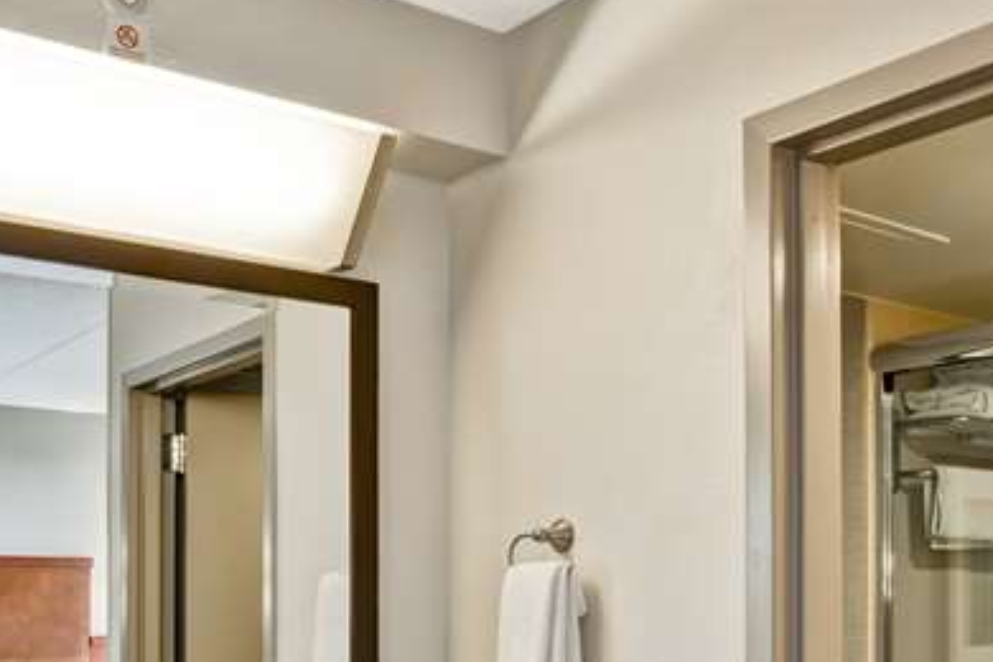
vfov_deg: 30.4
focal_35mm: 42
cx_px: 480
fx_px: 1158
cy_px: 609
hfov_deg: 46.4
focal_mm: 16
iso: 200
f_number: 8
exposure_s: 1/6
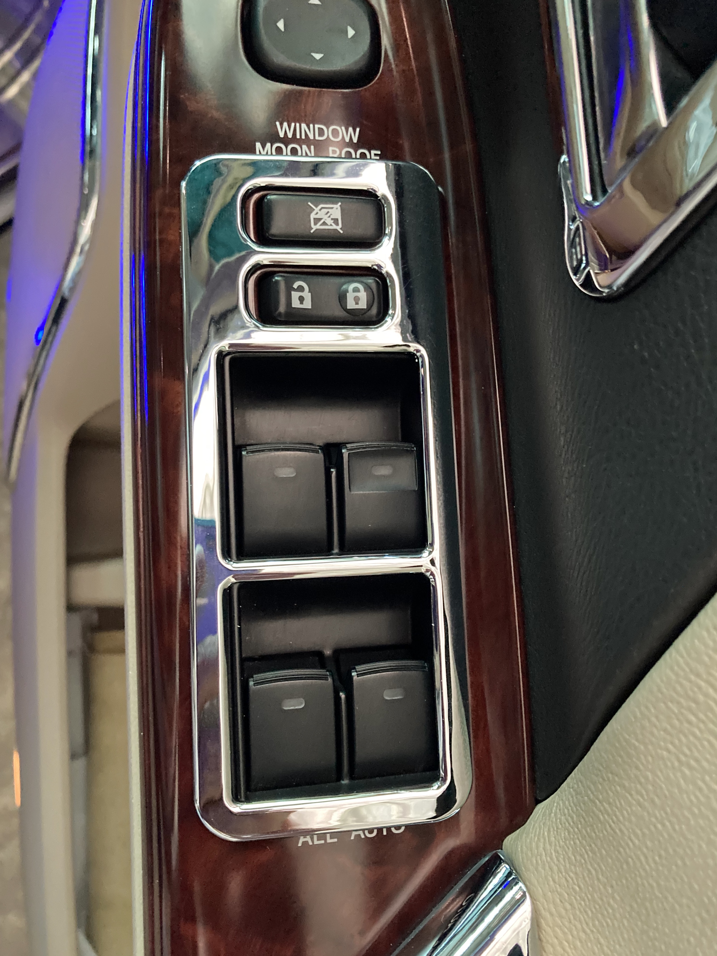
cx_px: 358
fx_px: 773
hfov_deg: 49.7
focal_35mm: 28
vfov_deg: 63.4
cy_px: 478
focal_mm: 3.99
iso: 640
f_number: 1.8
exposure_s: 1/27
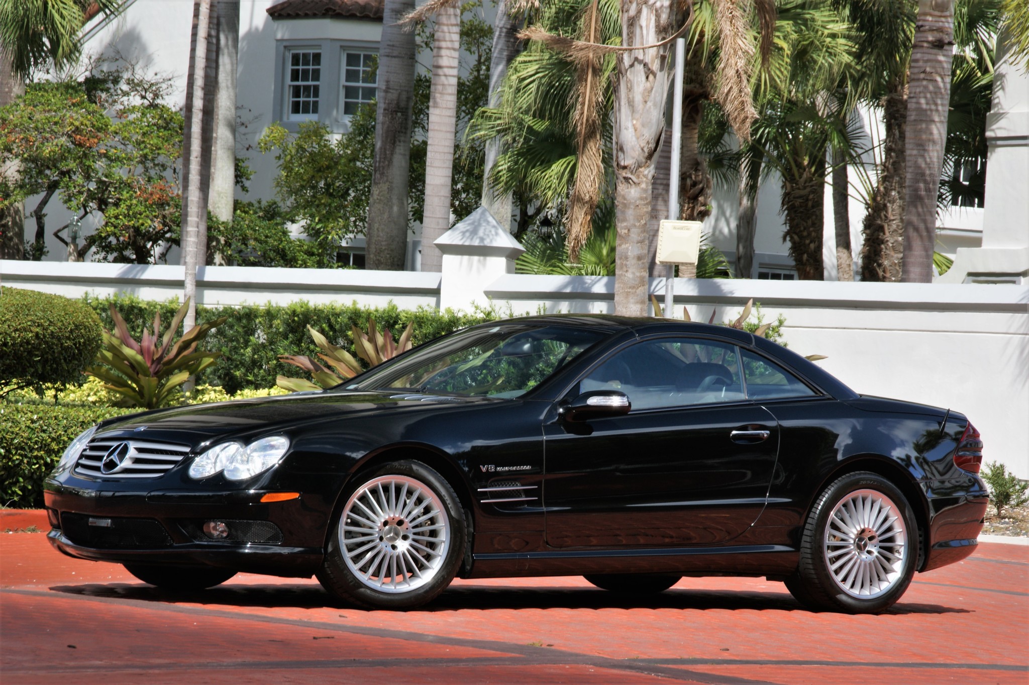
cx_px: 514
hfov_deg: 11.4
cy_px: 342
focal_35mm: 180
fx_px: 5142
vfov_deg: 7.6
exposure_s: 1/25
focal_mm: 120
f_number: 16
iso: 100
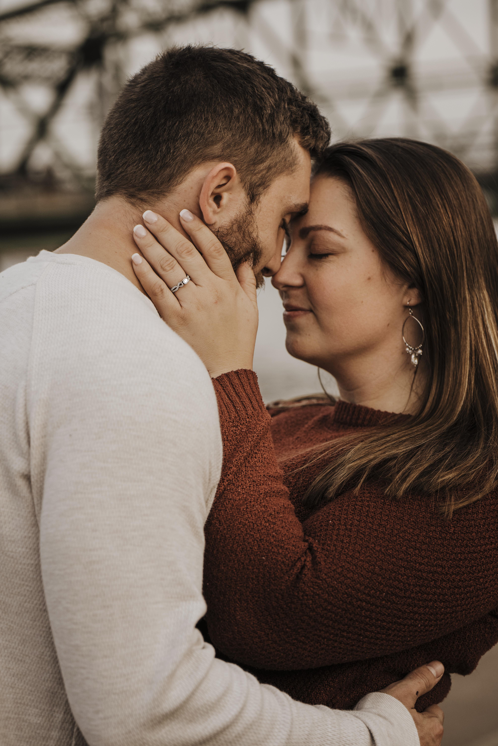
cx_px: 249
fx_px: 1762
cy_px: 373
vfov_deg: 23.9
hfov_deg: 16.1
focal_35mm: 85
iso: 1000
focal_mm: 85
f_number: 4.5
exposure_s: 1/800
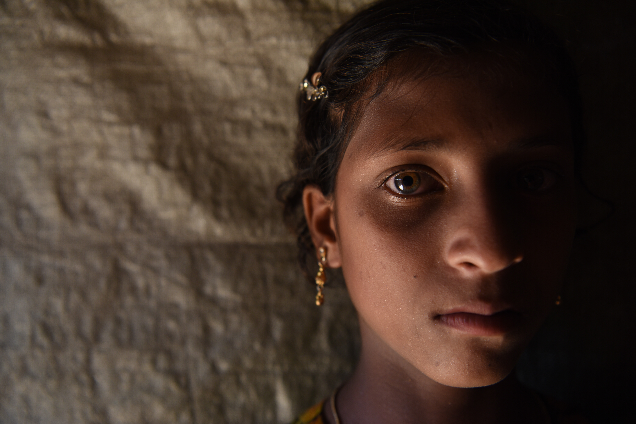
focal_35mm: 38
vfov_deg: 35.1
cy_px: 212
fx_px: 671
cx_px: 318
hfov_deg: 50.7
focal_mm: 38
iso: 500
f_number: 3.5
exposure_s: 1/160
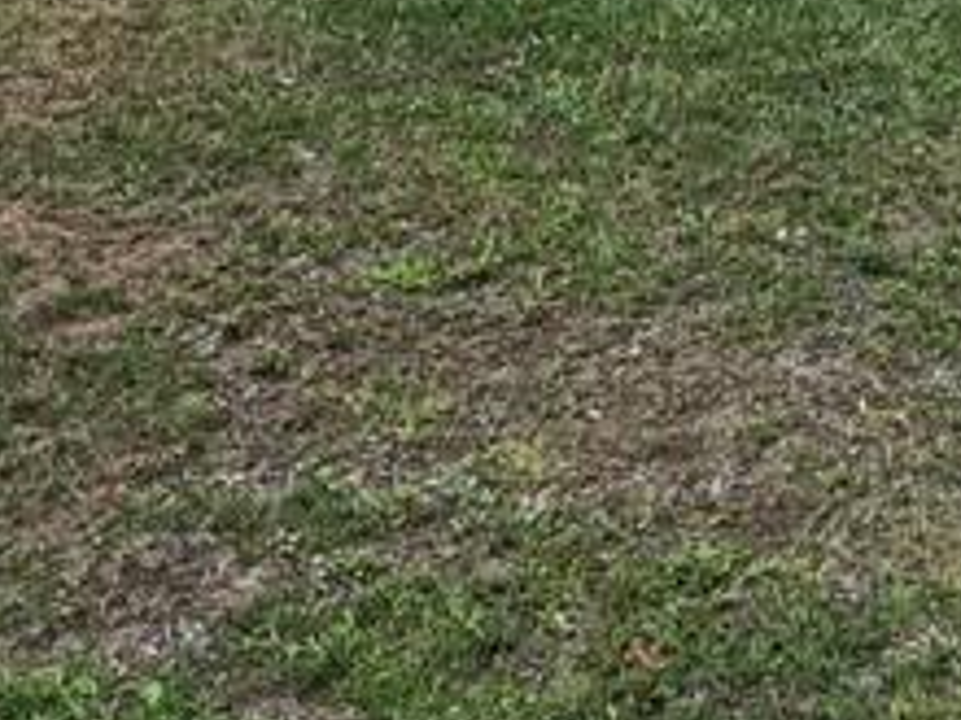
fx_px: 3359
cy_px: -768
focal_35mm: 121
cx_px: 1380
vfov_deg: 11.0
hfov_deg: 15.2
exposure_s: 1/1376
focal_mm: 5.4
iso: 40
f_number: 1.8
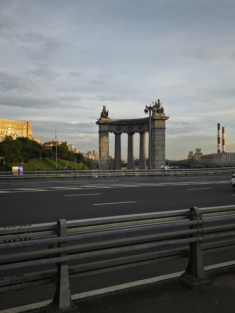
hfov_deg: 40.7
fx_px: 317
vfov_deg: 52.6
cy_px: 156
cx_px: 118
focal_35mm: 35
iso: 250
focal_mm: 8.72
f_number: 2
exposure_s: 1/2000
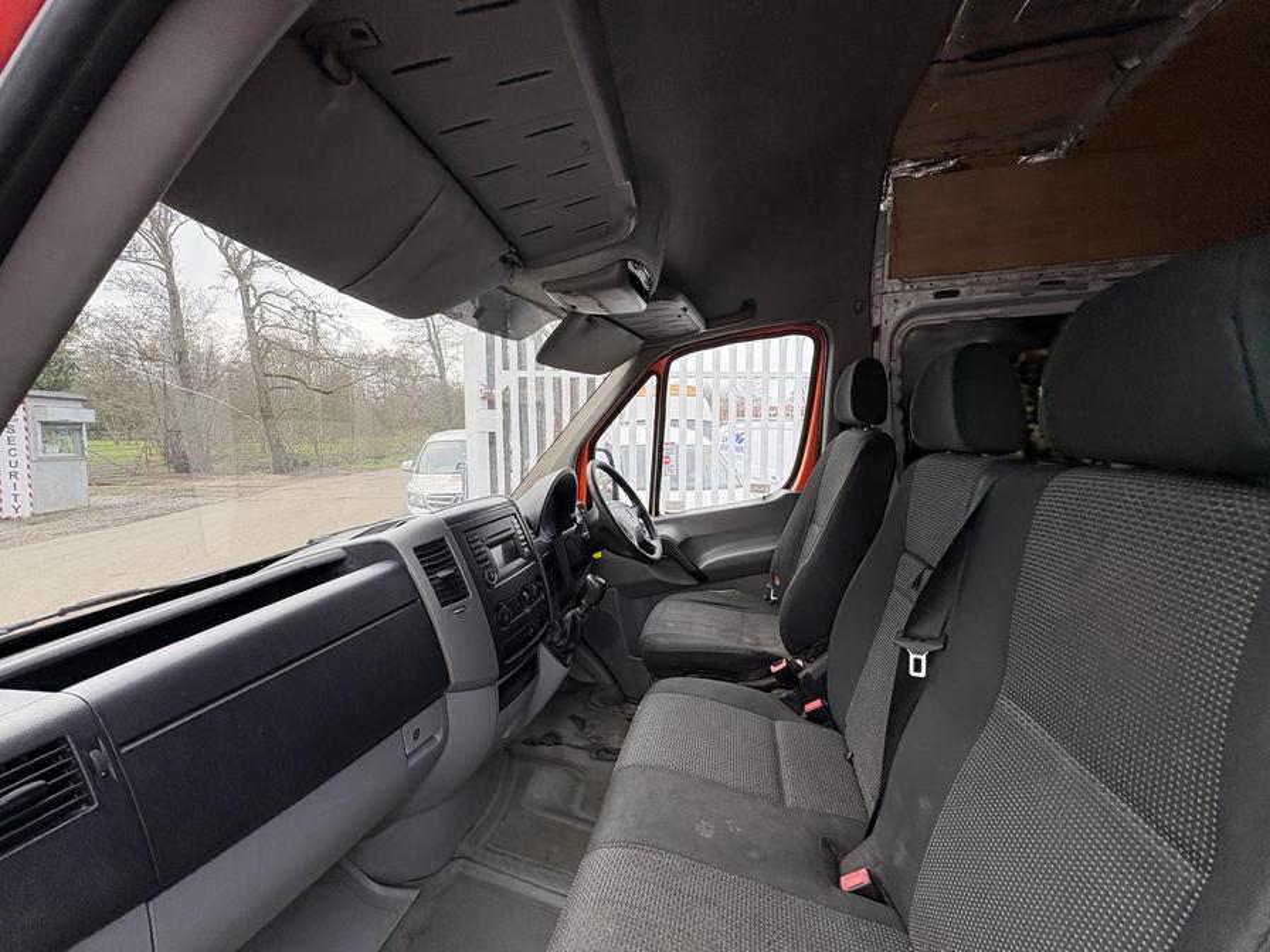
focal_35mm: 14
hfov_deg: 102.1
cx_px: 635
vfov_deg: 85.7
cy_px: 476
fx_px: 514
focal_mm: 2.22
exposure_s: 1/445
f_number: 2.2
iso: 50
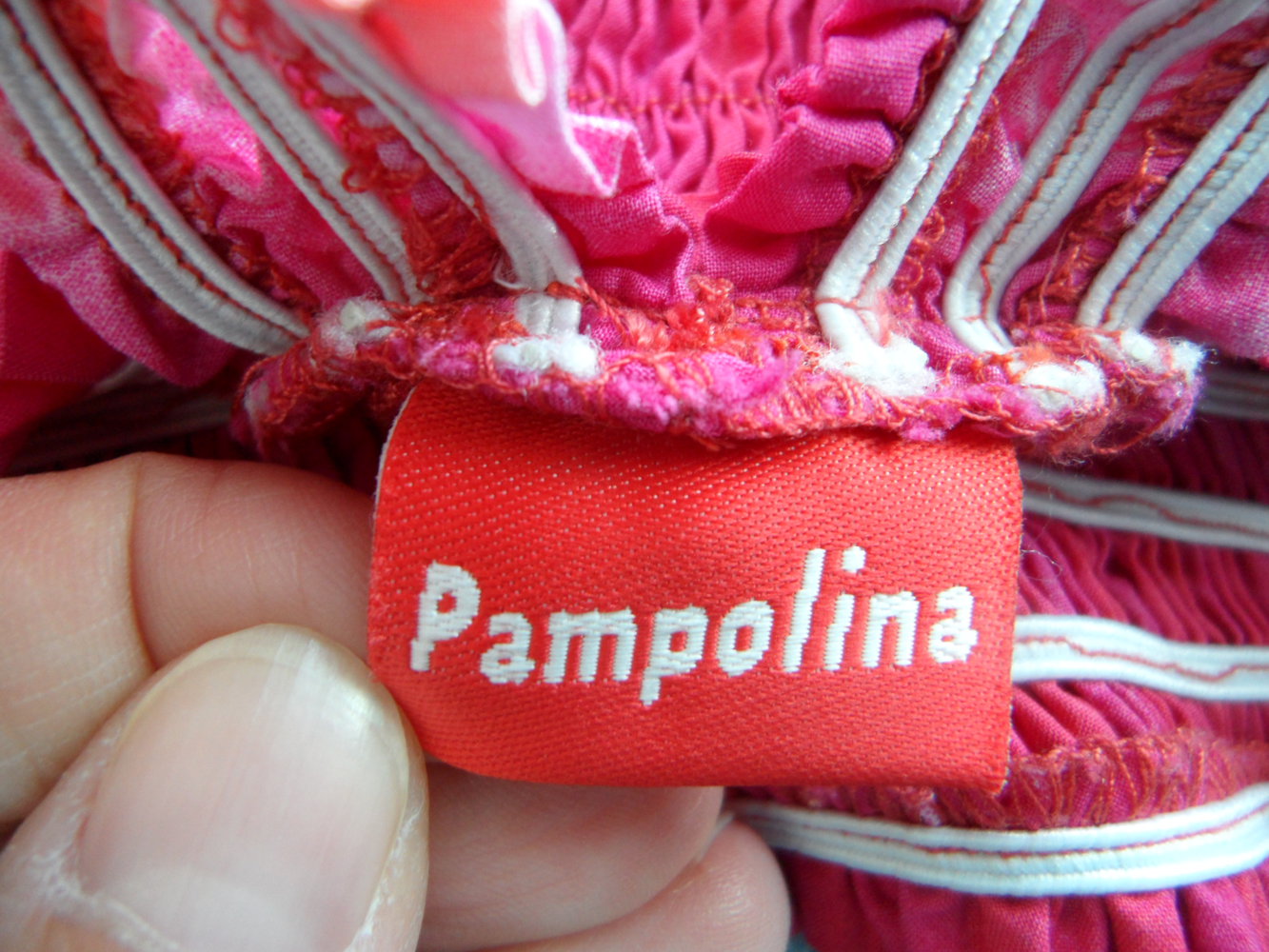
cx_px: 634
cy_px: 476
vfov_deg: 56.8
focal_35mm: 24
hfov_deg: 71.6
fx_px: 880
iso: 160
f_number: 2.9
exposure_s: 1/30
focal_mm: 4.1
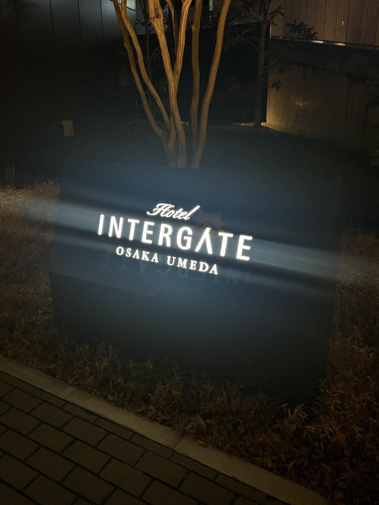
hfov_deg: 48.2
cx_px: 172
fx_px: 423
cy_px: 249
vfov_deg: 61.7
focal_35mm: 29
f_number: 1.6
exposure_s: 1/40
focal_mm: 5.96
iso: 400
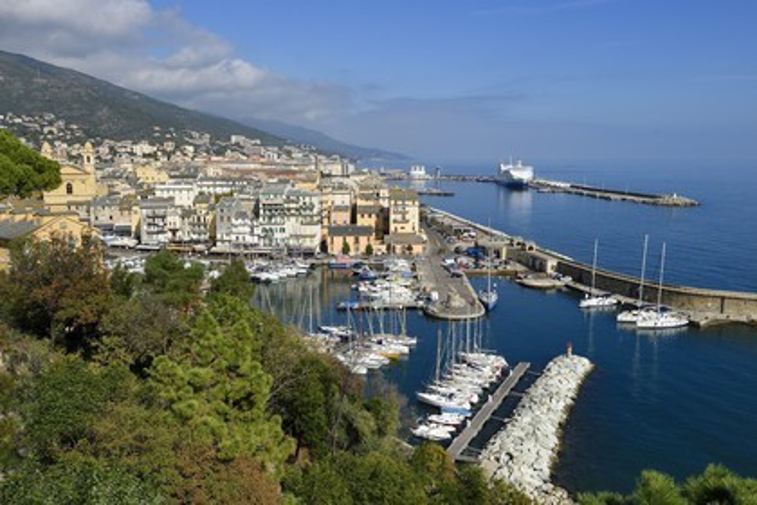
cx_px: 378
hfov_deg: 63.7
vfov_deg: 45.0
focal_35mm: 29
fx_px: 610
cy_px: 252
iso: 200
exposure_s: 1/320
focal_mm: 29
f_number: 14
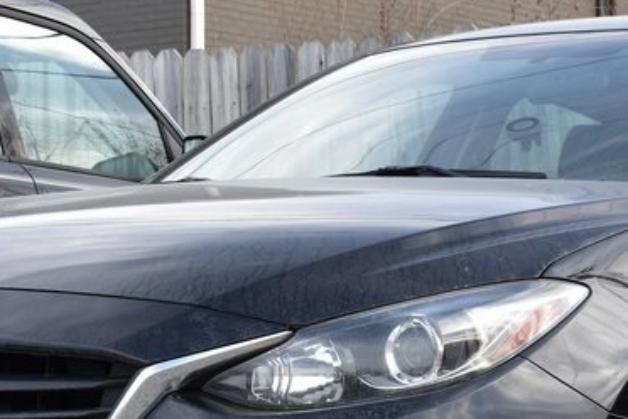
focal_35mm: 144
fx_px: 2518
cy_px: 378
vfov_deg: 9.5
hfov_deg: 14.2
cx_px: 415
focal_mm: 35
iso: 400
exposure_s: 1/80
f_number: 8
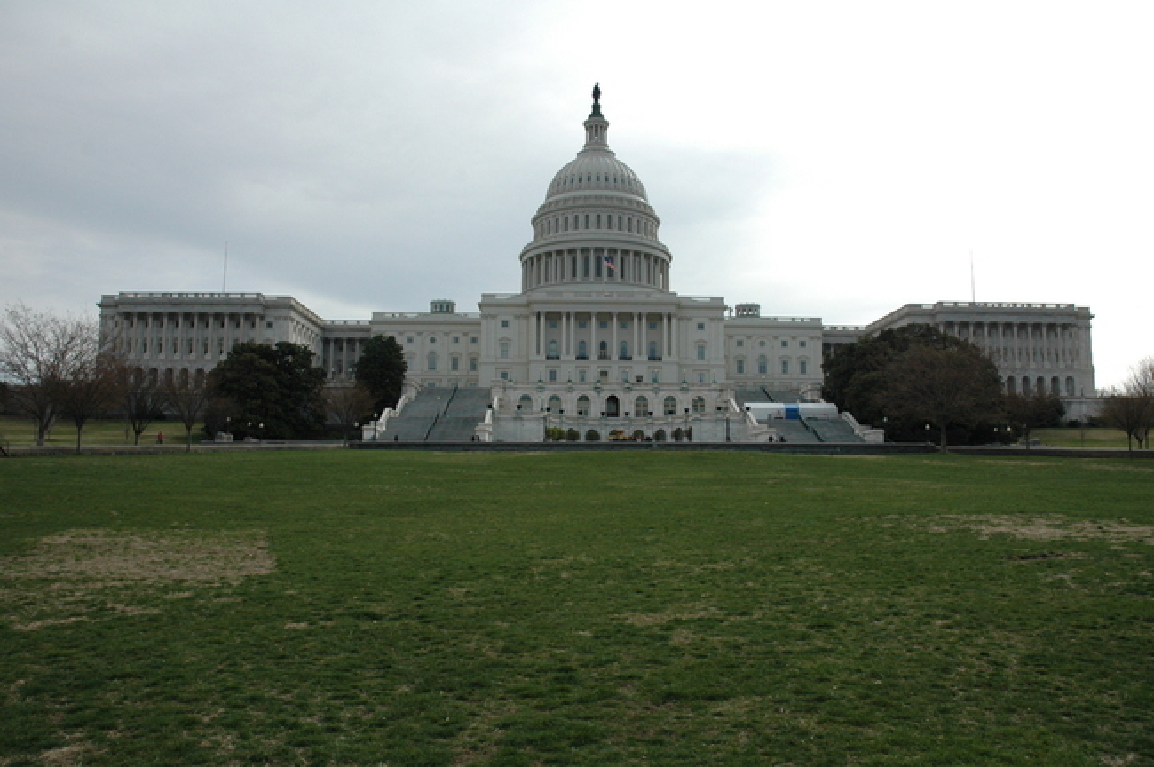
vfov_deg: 47.8
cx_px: 577
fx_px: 865
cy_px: 384
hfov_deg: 67.4
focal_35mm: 27
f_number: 7.1
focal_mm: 18
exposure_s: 1/1250
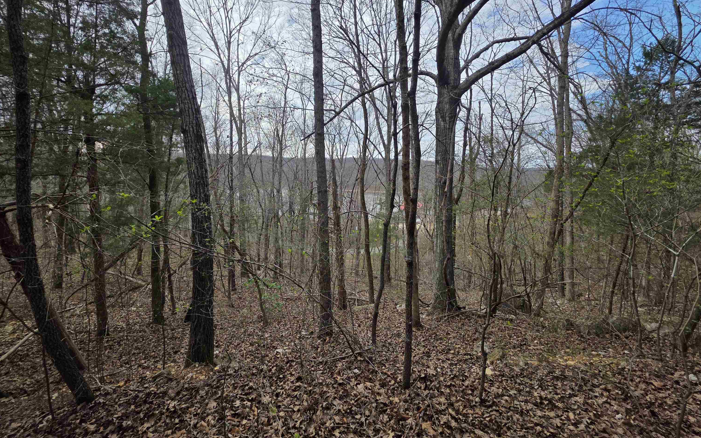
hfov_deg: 105.3
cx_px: 347
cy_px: 189
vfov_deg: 78.2
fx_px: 267
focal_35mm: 14
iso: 40
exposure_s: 1/1055
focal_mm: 2.2
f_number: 1.9
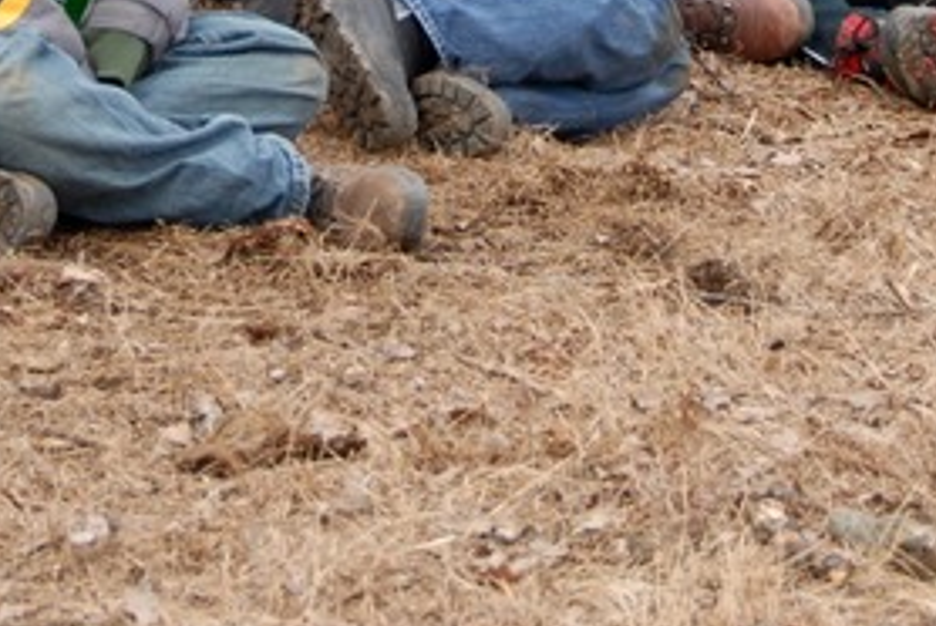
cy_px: -432
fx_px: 7860
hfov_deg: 6.8
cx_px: 163
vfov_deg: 4.5
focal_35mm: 302
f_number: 4.8
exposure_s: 1/80
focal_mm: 56
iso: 100
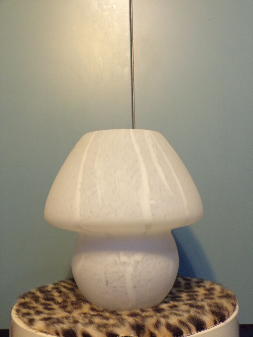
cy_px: 168
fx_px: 361
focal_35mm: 37
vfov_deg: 50.1
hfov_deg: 38.7
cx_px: 126
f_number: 3.3
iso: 400
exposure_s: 1/14
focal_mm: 6.6
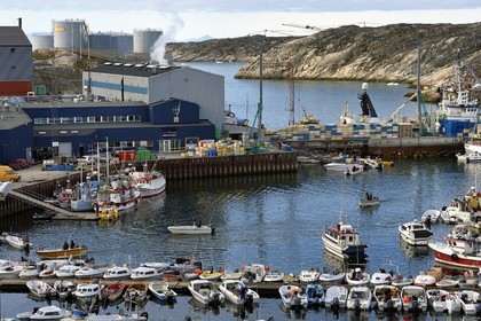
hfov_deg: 22.6
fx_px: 1202
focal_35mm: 90
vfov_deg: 15.2
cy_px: 160
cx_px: 240
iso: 200
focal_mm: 90
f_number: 9
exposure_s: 1/320
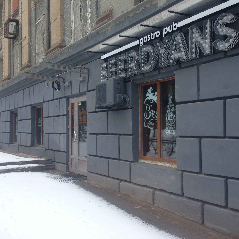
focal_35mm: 39
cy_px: 119
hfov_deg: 42.8
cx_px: 129
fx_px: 305
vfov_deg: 42.8
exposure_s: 1/60
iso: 50
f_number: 2.4
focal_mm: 4.12
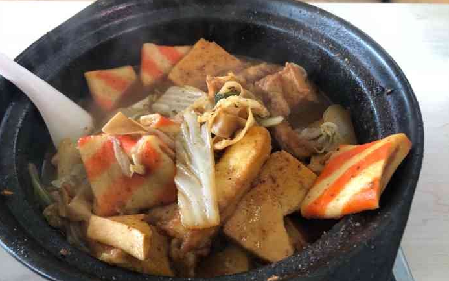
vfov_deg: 41.8
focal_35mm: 30
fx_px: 367
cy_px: 147
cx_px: 224
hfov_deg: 62.9
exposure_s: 1/15
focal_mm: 3.99
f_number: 1.8
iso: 100
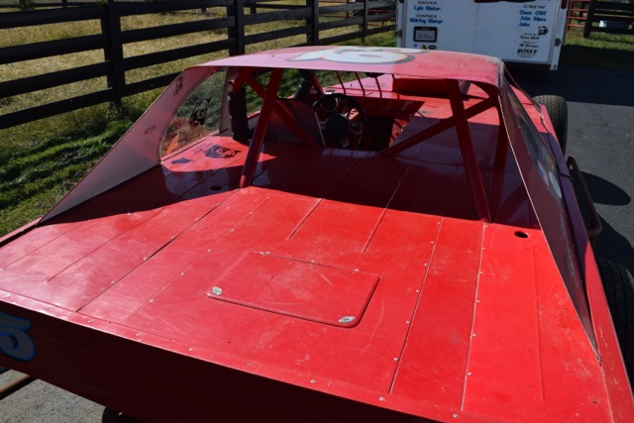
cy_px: 212
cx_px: 317
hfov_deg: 67.4
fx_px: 476
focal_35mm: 27
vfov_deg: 48.0
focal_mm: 18
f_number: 10
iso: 200
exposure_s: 1/400
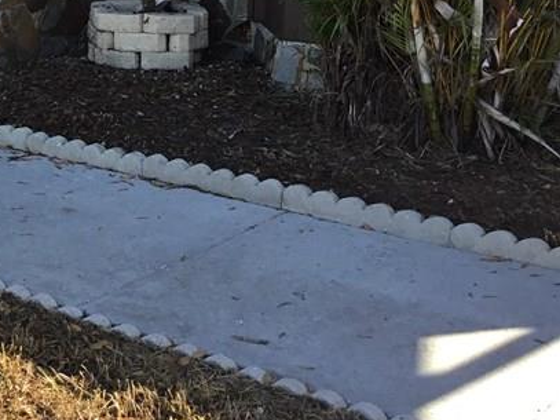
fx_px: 1261
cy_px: -40
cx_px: -10
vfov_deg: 18.2
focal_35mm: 78
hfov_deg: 23.9
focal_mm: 3.3
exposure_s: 1/262
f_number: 2.4
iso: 25
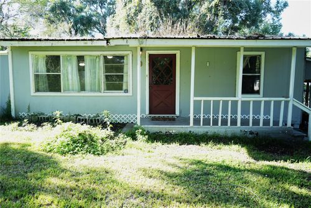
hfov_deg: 65.4
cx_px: 156
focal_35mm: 28
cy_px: 104
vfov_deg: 46.5
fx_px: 242
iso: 80
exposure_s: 1/80
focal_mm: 28
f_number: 5
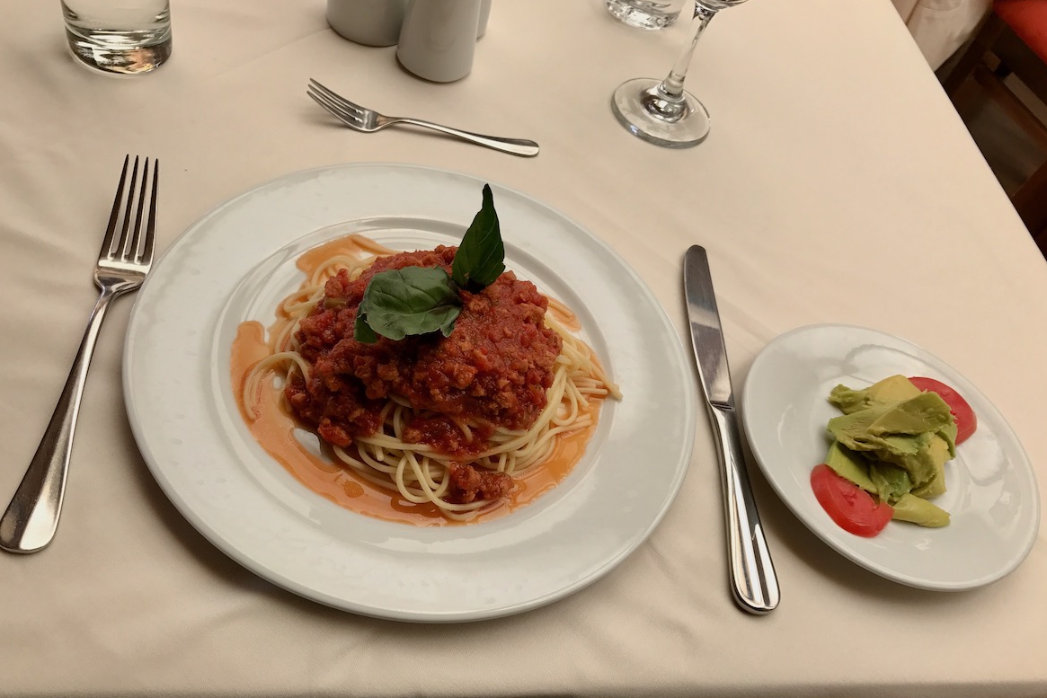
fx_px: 873
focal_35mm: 30
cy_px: 396
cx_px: 510
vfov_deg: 43.5
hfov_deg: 61.9
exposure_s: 1/172
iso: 20
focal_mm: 3.99
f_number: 1.8
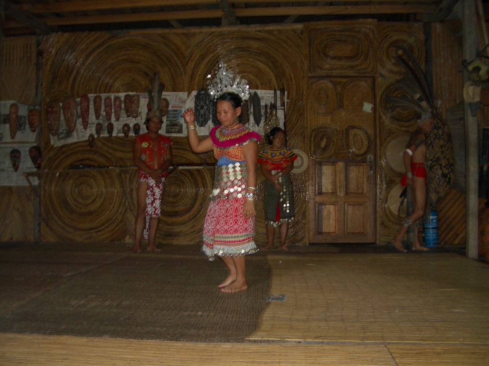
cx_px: 244
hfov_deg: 52.6
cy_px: 183
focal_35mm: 35
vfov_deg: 40.7
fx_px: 494
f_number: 2.6
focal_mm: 5.8
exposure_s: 1/60
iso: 100
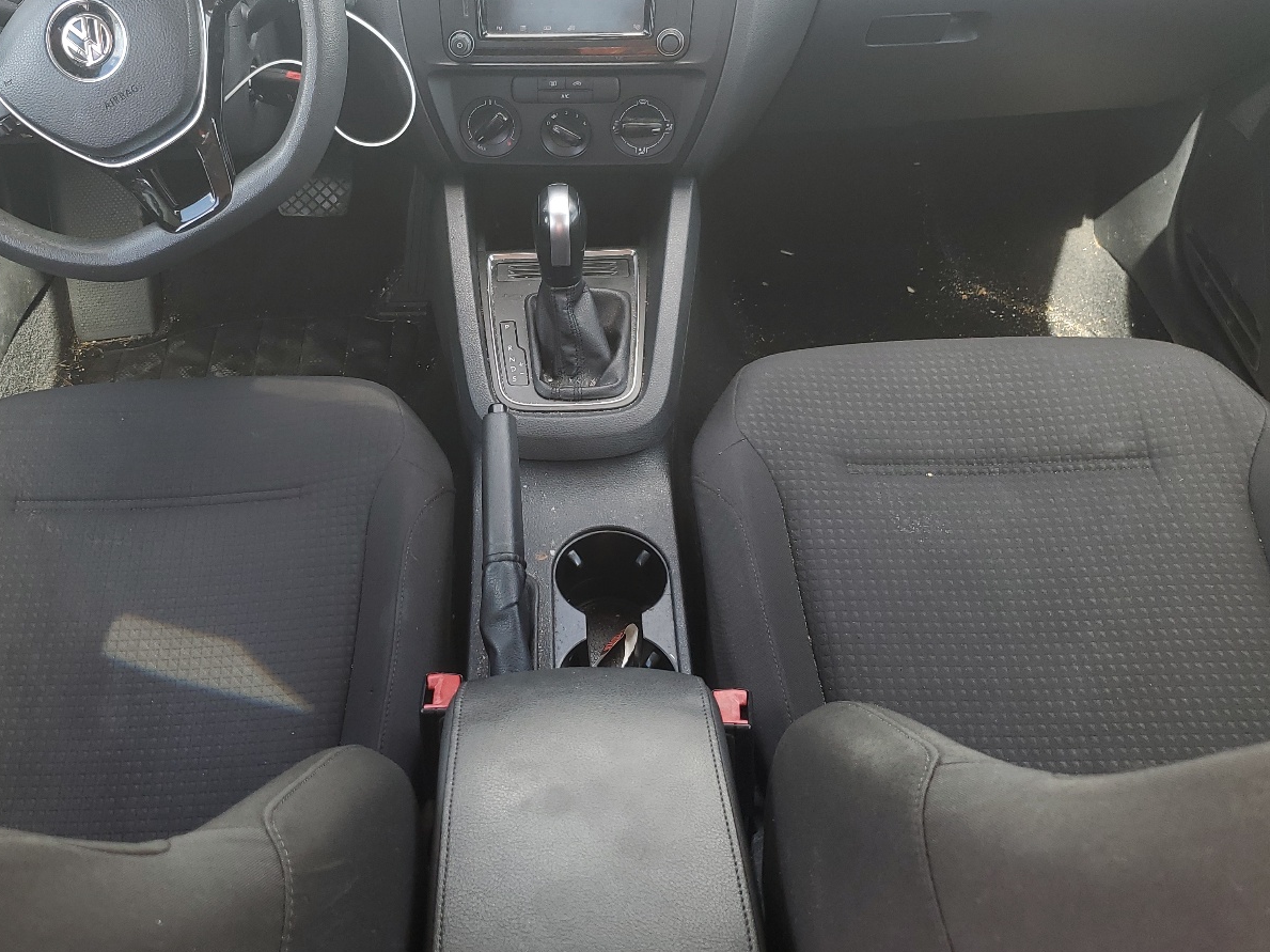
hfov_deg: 52.0
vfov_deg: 40.3
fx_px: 1284
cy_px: 342
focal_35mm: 35
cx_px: 467
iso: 50
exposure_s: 1/154
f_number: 1.5
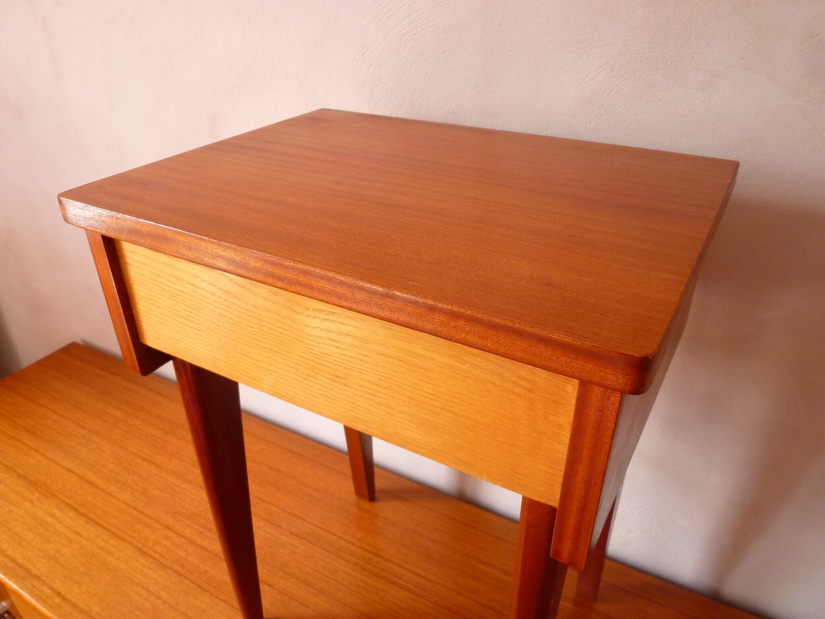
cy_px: 310
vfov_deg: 54.9
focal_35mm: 25
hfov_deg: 69.4
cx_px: 412
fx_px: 596
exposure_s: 1/30
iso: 250
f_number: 2.8
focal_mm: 4.5
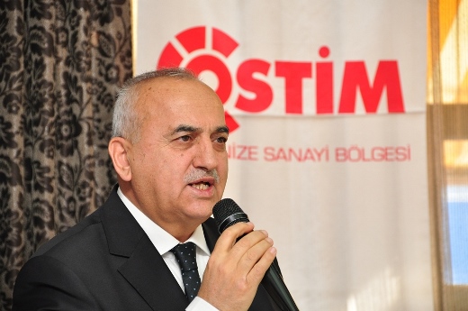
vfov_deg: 6.3
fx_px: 2823
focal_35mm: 218
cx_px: 234
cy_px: 156
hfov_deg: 9.5
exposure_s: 1/80
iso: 800
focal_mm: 145
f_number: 5.6
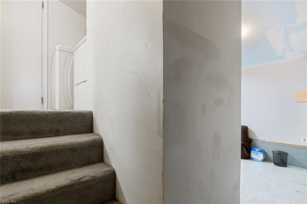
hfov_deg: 95.0
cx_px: 154
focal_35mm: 16
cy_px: 102
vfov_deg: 72.0
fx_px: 141
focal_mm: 11
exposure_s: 1/3
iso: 250
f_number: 8
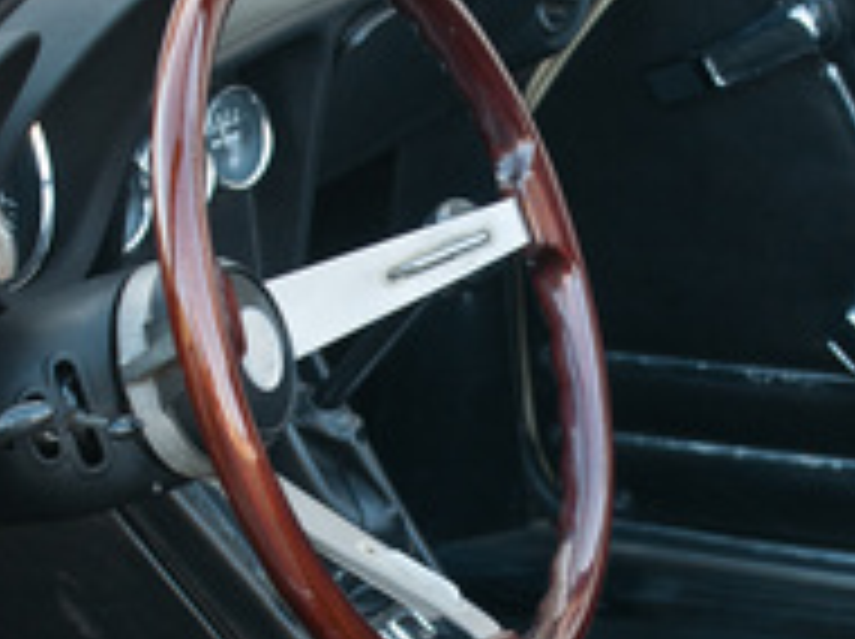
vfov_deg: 5.8
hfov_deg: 7.7
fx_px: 6340
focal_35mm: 257
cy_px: 583
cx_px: 493
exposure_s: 1/60
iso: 400
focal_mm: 80
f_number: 6.3
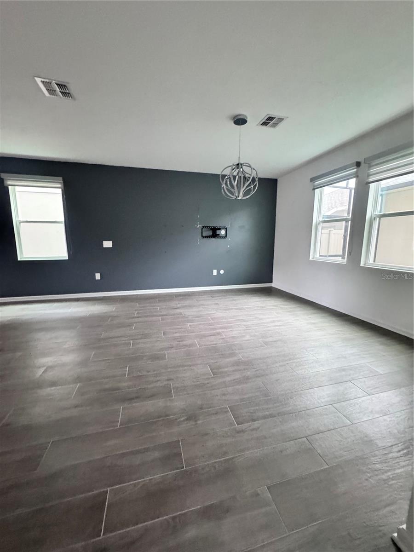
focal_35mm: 14
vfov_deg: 102.1
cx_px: 207
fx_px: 223
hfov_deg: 85.7
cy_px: 276
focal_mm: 2.22
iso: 1250
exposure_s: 1/60
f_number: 2.2
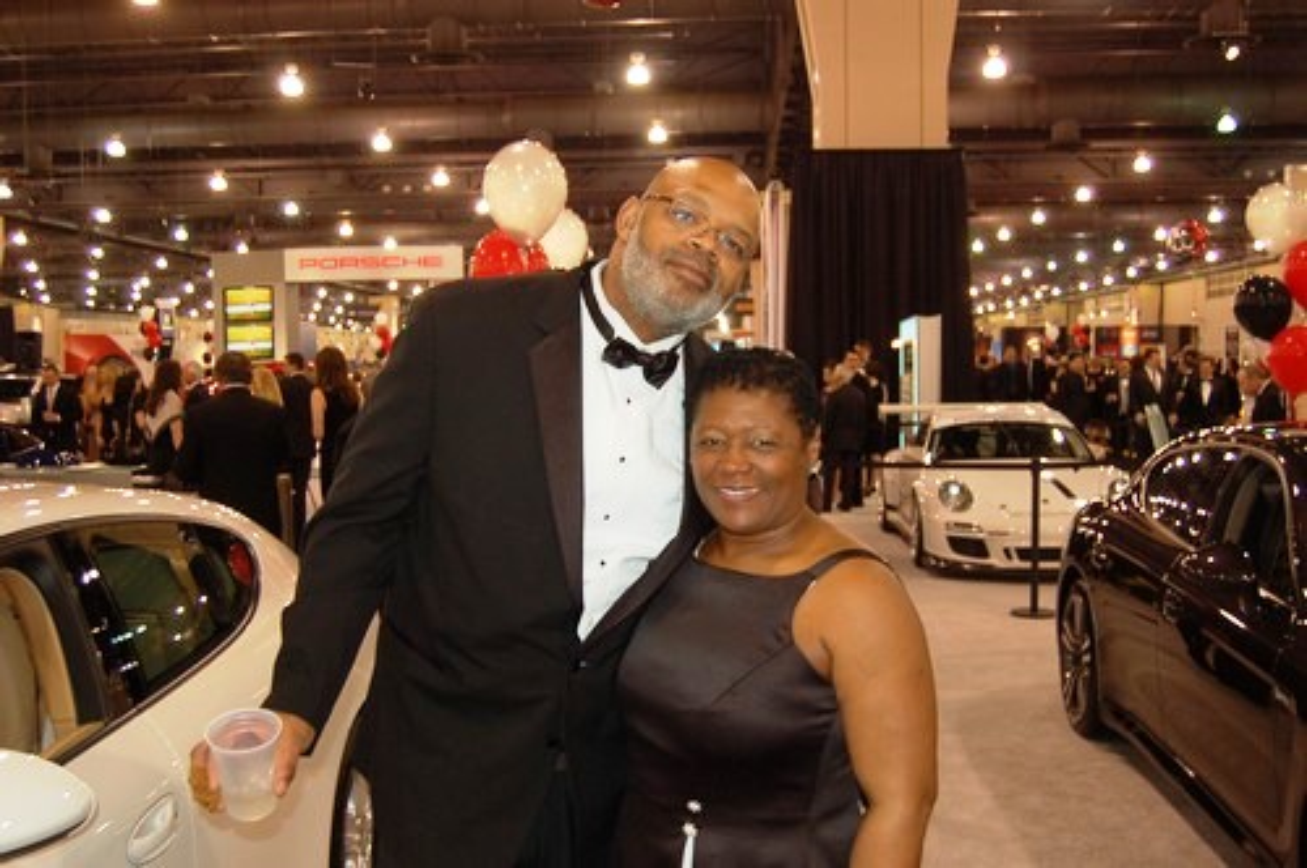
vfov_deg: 36.8
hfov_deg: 53.2
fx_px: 1305
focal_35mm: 36
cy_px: 434
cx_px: 654
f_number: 4
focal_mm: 24
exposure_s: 1/60
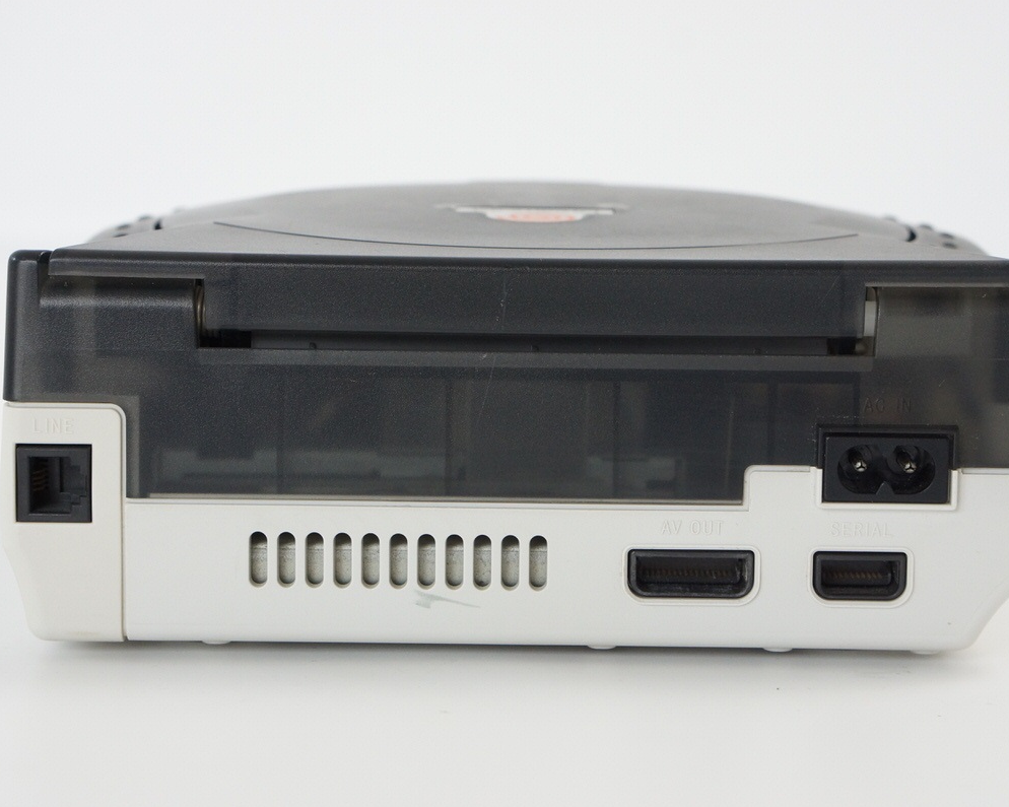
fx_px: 2538
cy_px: 404
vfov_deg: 18.1
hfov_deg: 22.5
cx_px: 525
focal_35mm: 85
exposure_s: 1/80
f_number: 6.3
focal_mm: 50
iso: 800
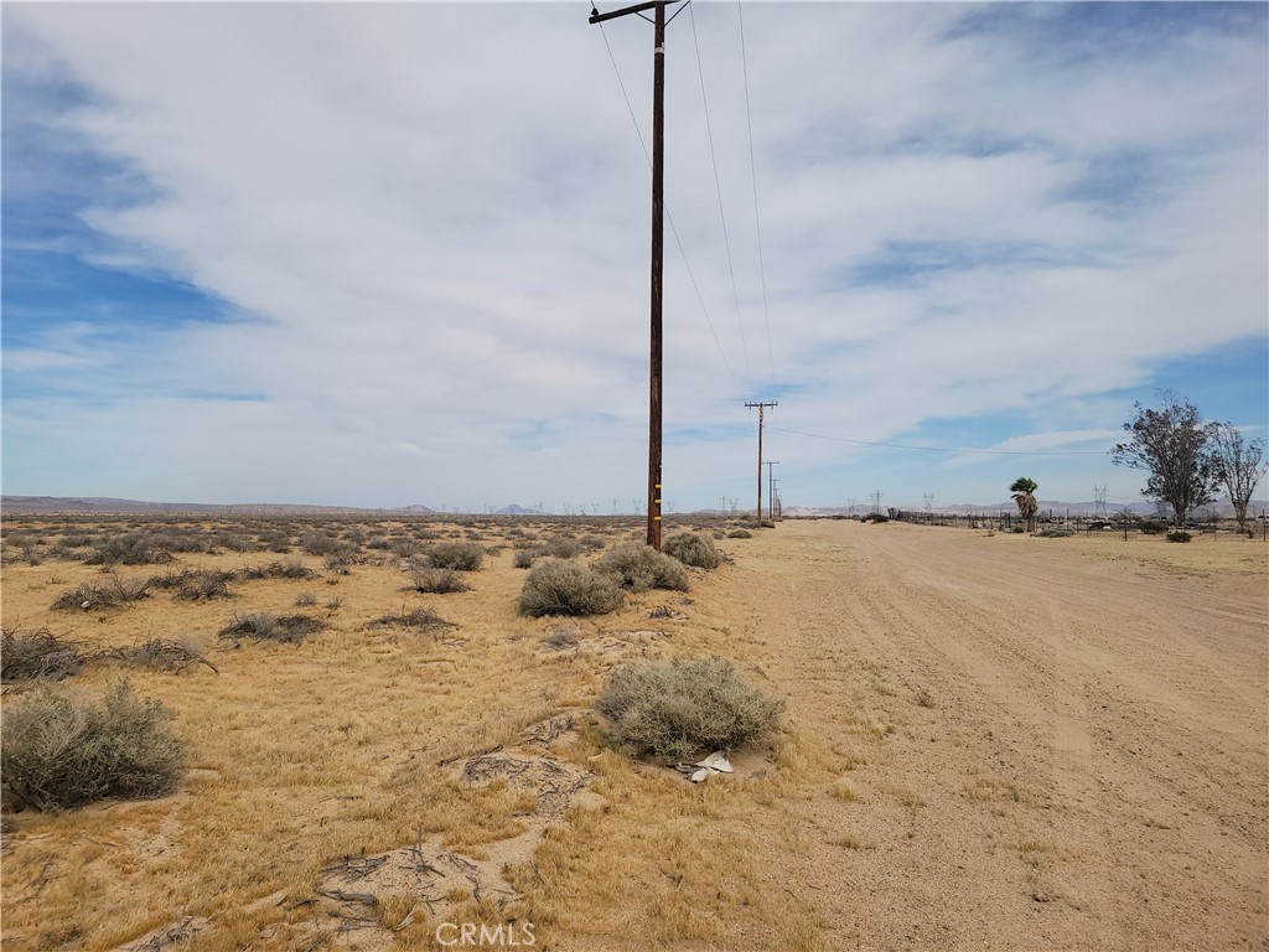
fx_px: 953
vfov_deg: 53.1
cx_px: 634
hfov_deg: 67.3
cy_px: 476
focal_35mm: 26
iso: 40
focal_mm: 5.4
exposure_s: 1/4087
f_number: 1.8
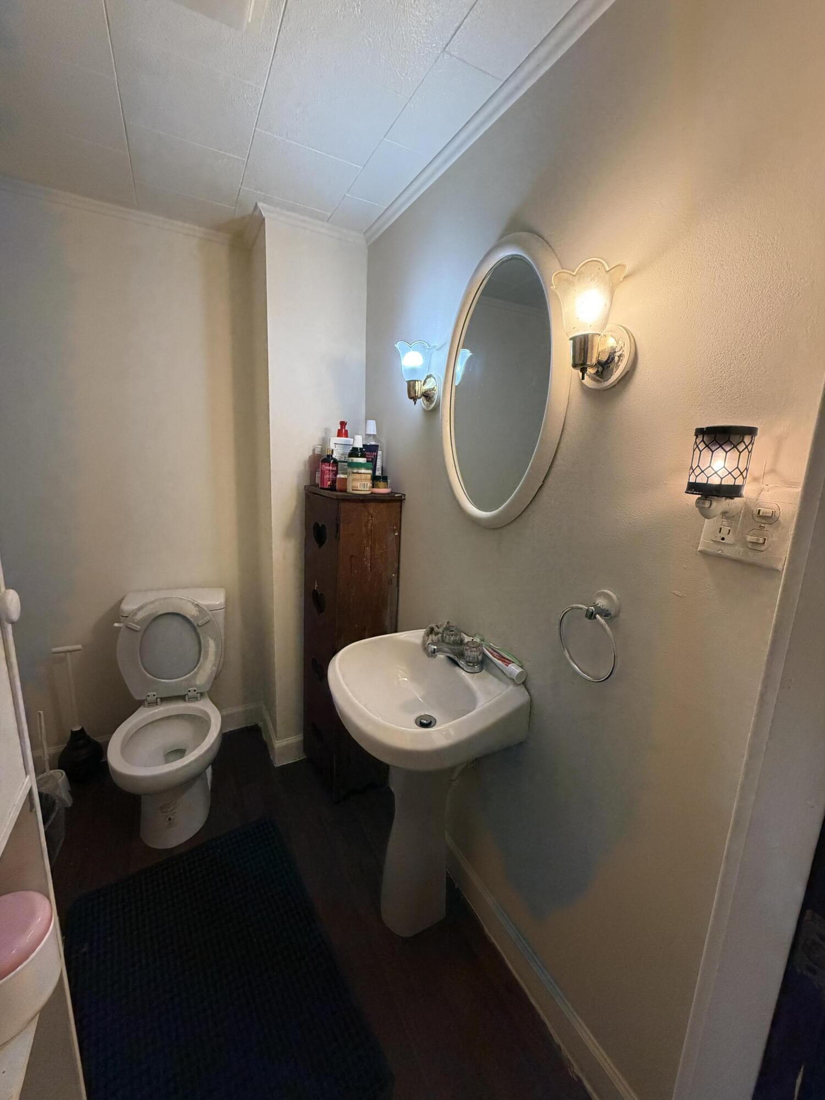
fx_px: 445
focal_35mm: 14
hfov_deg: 85.7
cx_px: 412
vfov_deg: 102.1
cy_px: 550
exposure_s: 1/120
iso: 320
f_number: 2.2
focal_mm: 2.22
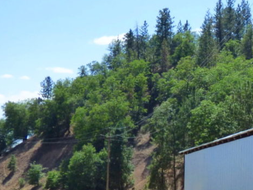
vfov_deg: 13.0
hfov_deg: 16.4
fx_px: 826
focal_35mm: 113
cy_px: 158
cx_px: 330
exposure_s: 1/1000
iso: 160
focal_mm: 7.07
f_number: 3.6
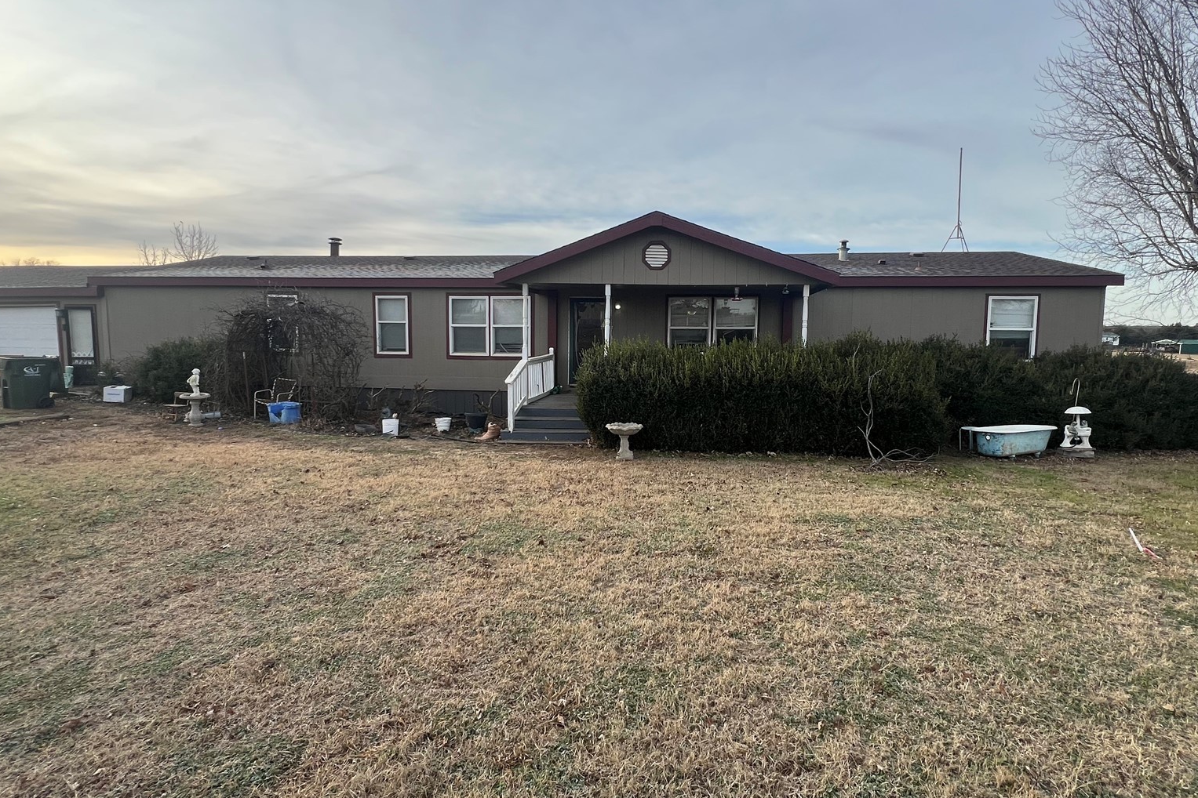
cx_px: 621
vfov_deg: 70.4
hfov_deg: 93.2
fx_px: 566
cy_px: 375
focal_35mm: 17
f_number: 1.8
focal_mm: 1.57
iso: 32
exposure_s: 1/550
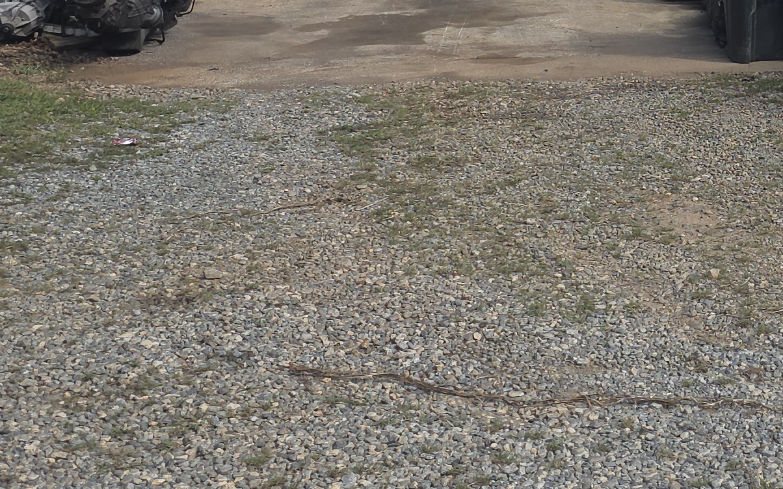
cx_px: 868
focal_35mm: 81
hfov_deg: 23.9
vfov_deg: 15.6
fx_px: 1728
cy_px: -63
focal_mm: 6.3
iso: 12
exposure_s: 1/571
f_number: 1.7
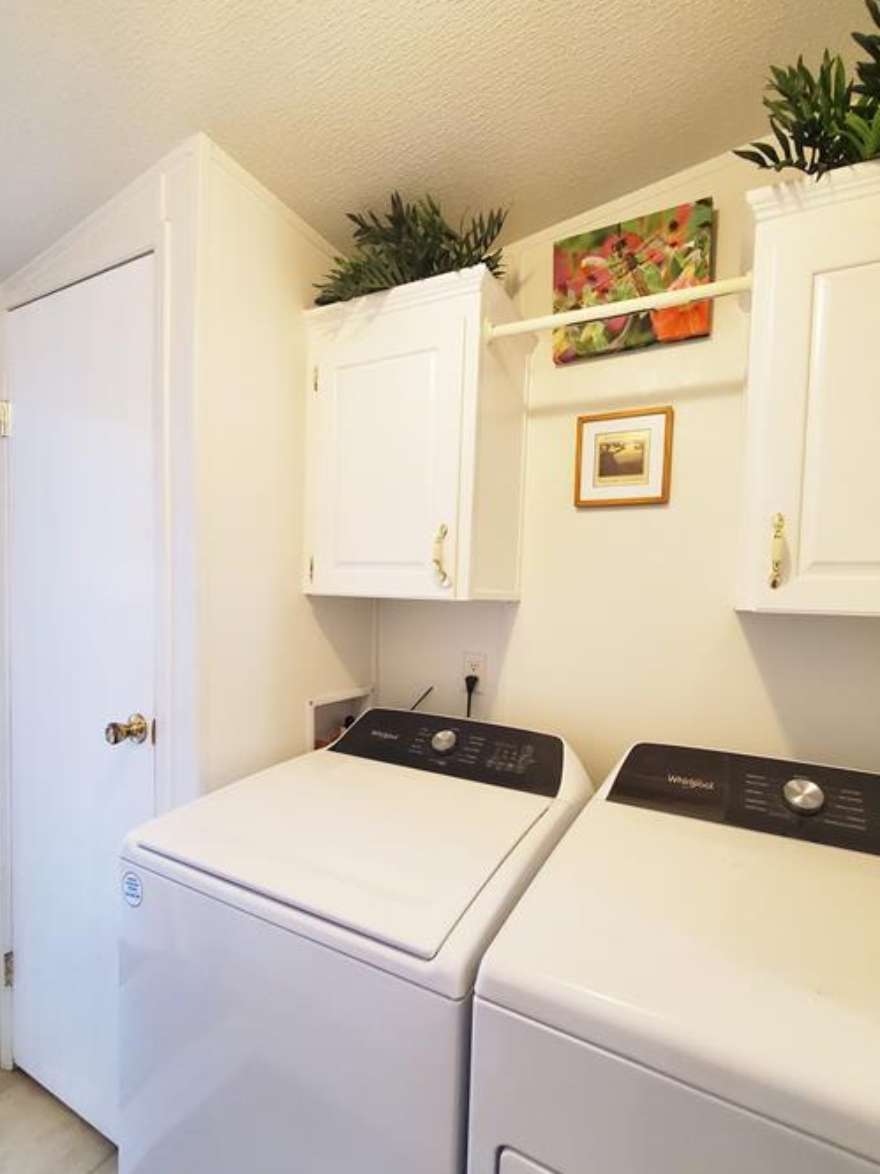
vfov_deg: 98.1
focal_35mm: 15
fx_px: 509
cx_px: 467
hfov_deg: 81.6
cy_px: 626
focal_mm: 1.8
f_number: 2.2
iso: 320
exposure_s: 1/60
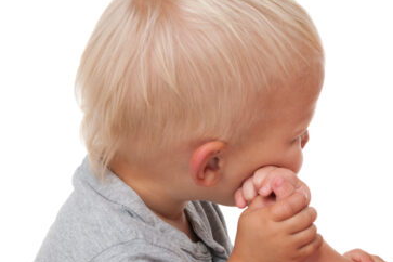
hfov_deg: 8.5
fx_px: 2620
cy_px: 305
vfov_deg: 5.7
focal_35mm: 240
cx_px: 362
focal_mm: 85
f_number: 7.1
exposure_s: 1/200
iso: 100
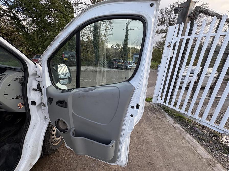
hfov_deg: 102.1
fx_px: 93
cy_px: 86
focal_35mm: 14
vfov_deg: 85.7
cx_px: 114
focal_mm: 2.22
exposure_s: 1/222
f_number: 2.2
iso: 50
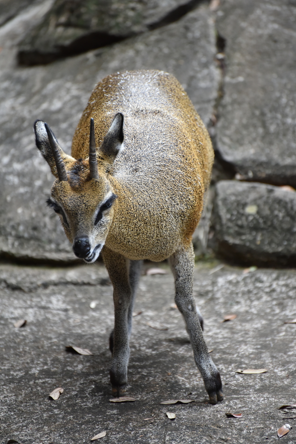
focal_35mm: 241
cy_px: 222
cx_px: 148
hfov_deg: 5.7
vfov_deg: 8.5
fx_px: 2972
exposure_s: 1/500
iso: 1600
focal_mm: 240
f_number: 5.3
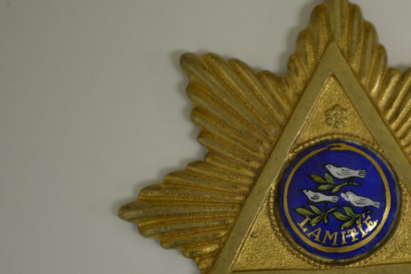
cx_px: 354
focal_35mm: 151
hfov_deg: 13.5
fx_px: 1723
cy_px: 178
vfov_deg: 9.1
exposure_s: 1/60
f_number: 5.6
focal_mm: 55
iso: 640
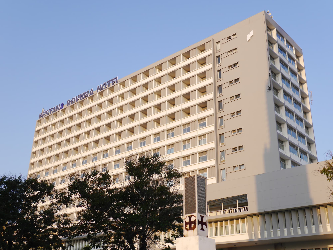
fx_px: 385
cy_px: 125
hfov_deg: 46.8
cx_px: 166
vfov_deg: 36.0
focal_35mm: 40
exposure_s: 1/200
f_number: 5.6
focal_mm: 20
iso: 160
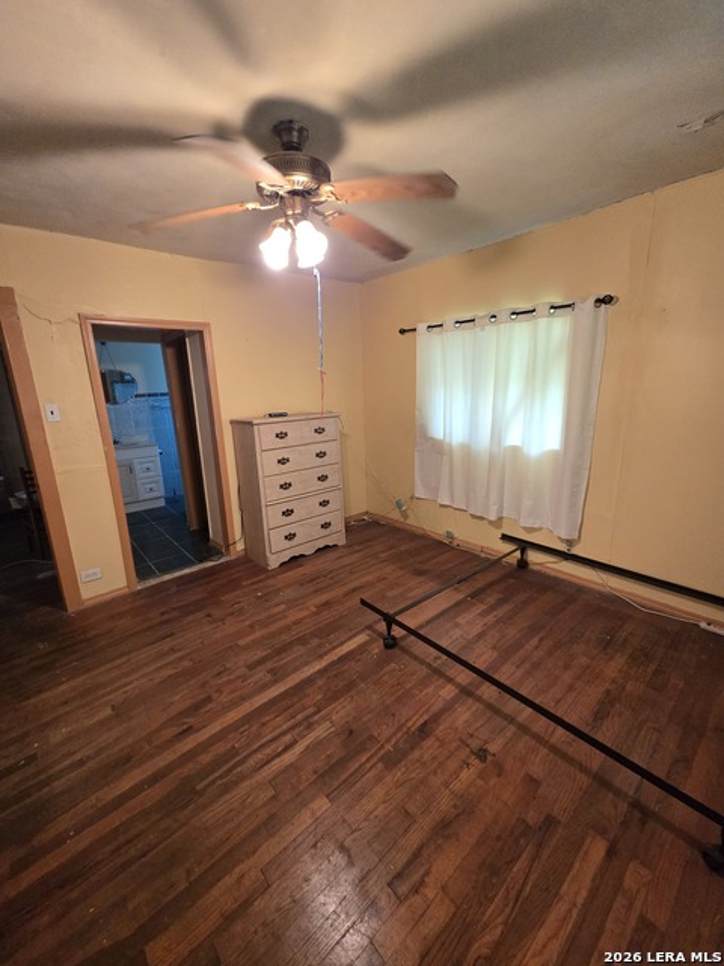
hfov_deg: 89.9
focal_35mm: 13
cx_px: 362
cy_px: 483
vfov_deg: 106.2
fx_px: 363
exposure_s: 1/60
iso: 320
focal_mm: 2.2
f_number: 2.2
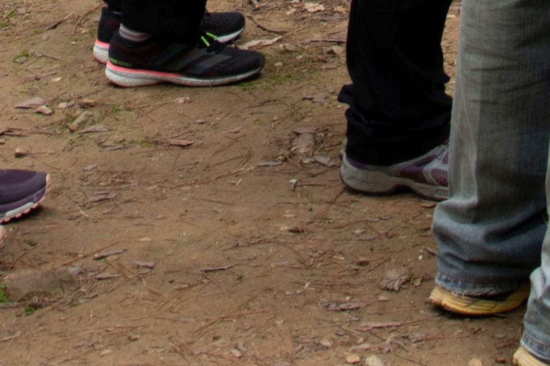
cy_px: -465
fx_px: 3085
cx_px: 196
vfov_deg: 6.5
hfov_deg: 10.2
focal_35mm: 202
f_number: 4
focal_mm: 28
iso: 100
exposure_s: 1/40
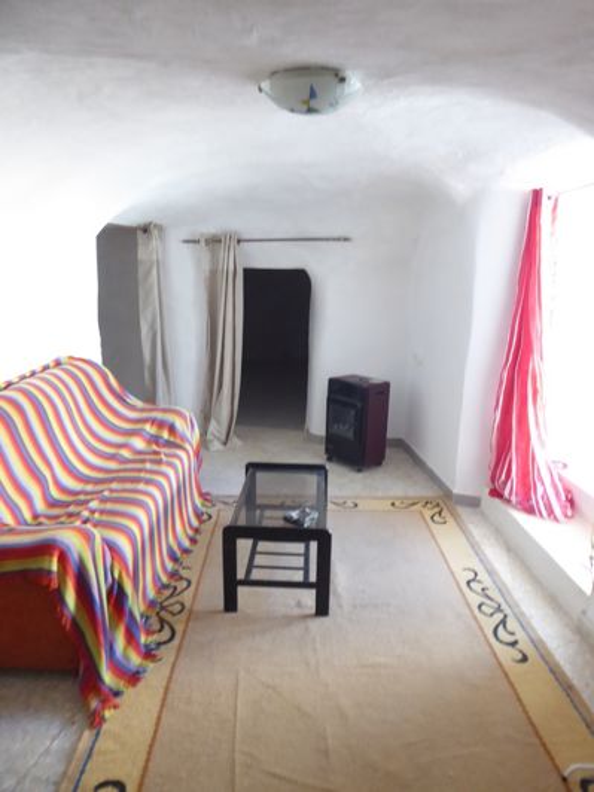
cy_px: 396
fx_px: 549
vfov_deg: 71.6
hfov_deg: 56.8
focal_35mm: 24
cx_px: 297
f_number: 3.3
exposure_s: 1/20
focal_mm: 4.3
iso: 400
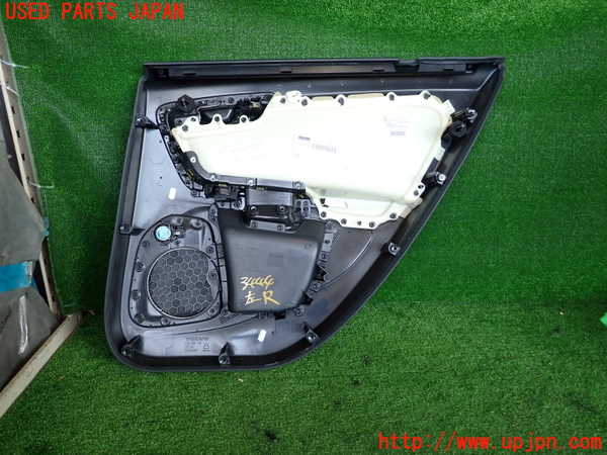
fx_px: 438
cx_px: 304
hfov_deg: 69.4
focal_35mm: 25
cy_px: 228
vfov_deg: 54.9
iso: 200
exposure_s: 1/100
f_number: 2
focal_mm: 4.5
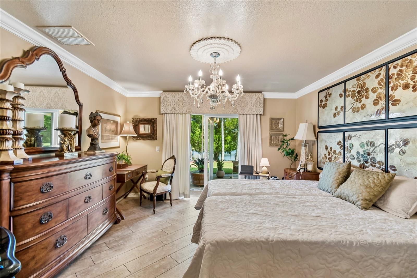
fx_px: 174
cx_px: 208
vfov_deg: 77.3
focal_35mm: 15
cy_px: 139
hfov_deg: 100.4
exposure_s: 1/5
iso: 100
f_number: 7.1
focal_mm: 10
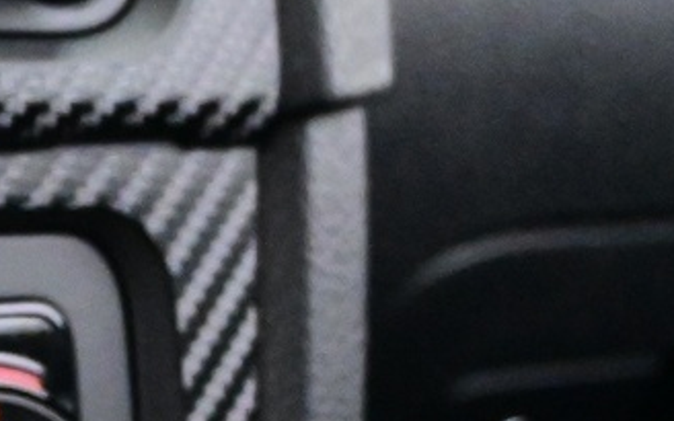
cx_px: -545
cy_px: 729
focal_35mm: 159
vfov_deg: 8.0
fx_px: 2912
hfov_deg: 12.1
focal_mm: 21
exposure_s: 1/30
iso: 7200
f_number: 4
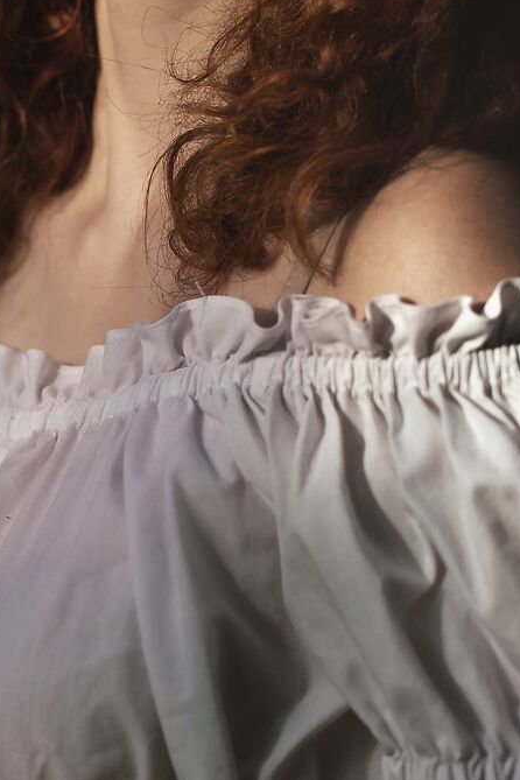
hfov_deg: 2.8
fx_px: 10486
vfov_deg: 4.3
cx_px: 160
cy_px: 153
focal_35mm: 484
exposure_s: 1/320
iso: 50
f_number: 2
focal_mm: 135
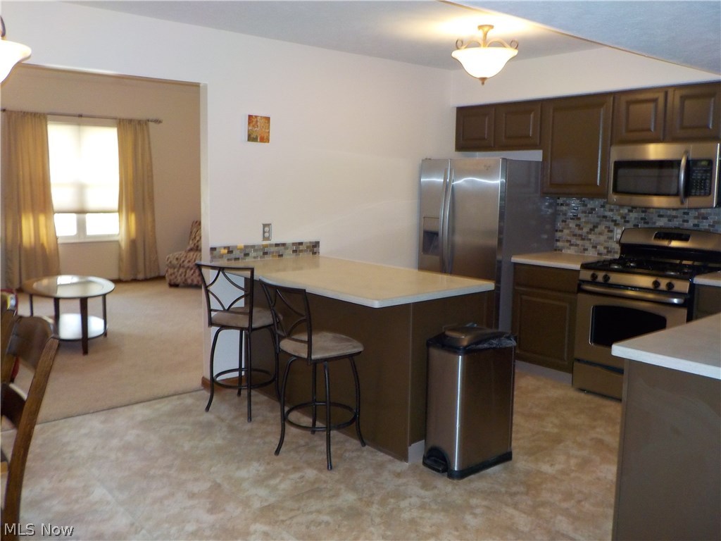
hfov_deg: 60.0
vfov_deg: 46.8
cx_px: 360
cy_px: 270
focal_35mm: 30
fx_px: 625
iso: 280
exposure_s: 1/30
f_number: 3.3
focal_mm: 4.1
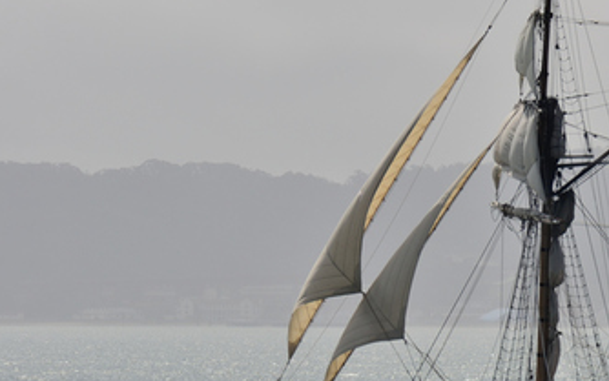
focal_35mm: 415
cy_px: 211
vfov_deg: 3.2
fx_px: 6890
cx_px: 596
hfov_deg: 5.1
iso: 100
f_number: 11
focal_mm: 130
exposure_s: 1/500
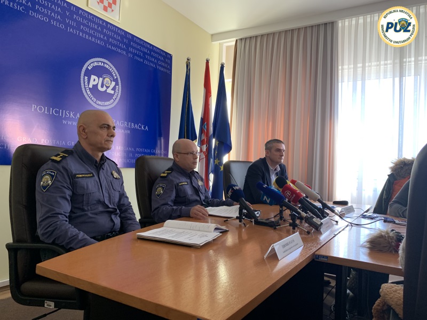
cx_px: 214
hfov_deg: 67.3
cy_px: 160
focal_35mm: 26
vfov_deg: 53.1
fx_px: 321
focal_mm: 4.25
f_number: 1.8
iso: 100
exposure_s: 1/60
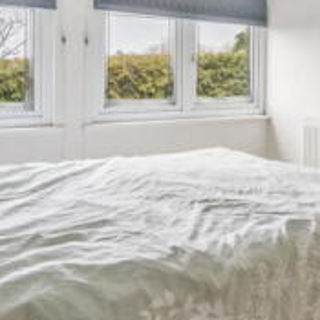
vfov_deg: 32.4
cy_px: 59
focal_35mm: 51
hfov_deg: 32.1
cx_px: 277
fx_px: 533
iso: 320
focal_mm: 16
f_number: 8
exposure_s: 1/5
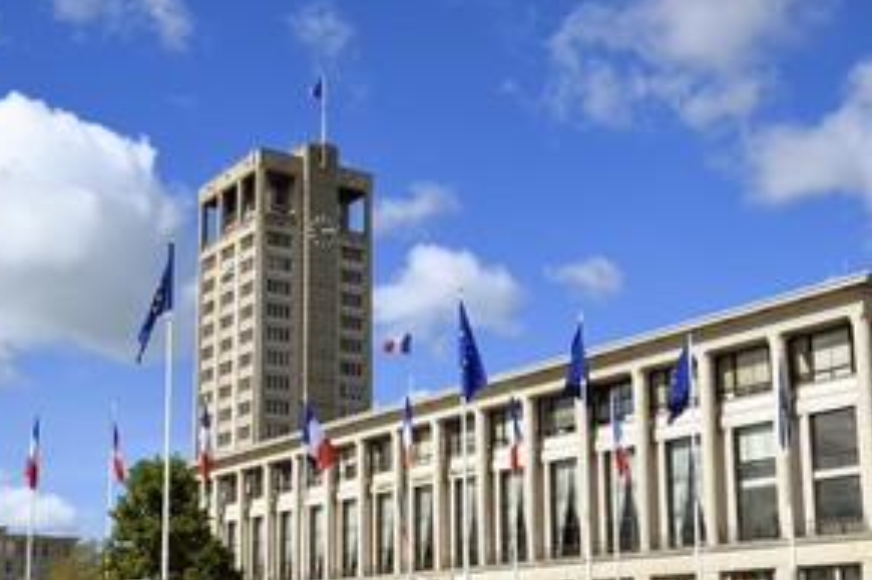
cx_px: 349
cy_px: 409
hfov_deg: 36.1
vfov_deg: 24.4
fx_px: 1331
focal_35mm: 55
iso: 200
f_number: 16
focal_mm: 38
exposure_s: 1/250
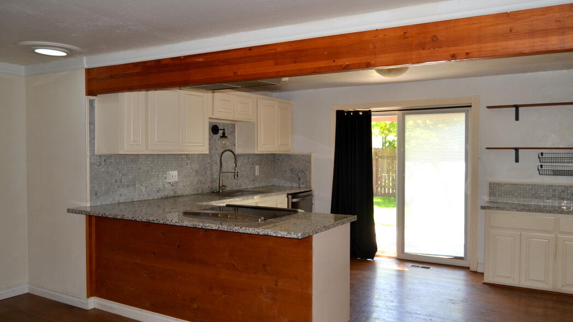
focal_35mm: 29
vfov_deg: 40.2
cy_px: 162
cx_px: 291
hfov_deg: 66.1
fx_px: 441
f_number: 4
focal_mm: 18
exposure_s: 1/100
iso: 400
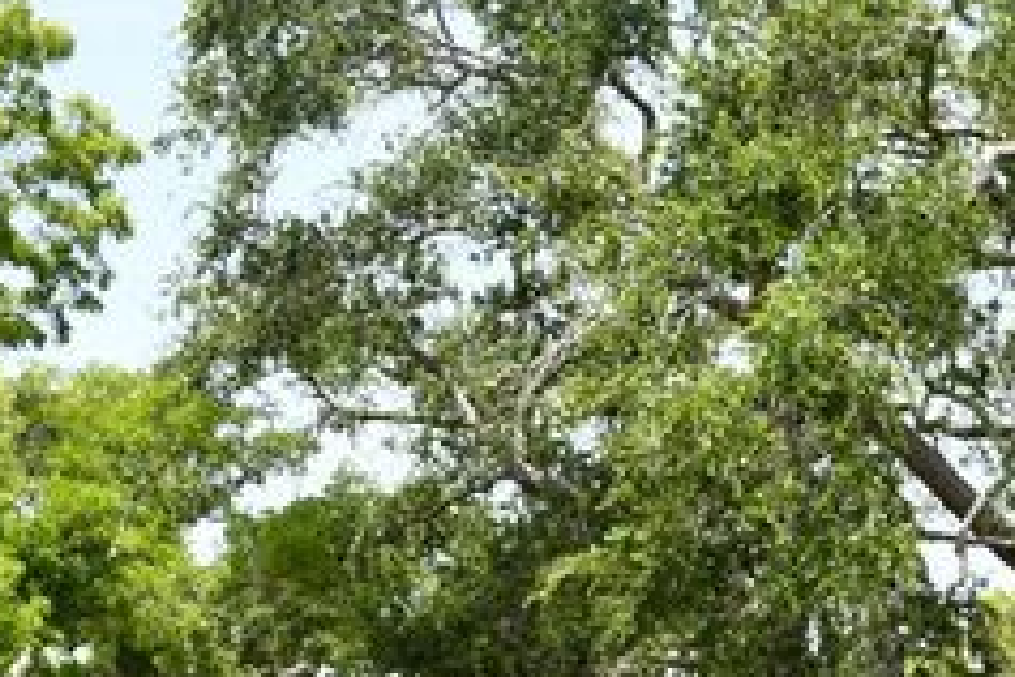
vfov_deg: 11.2
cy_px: 870
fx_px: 3355
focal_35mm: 119
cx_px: 1315
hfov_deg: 16.3
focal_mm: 22
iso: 180
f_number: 8
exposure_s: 1/250
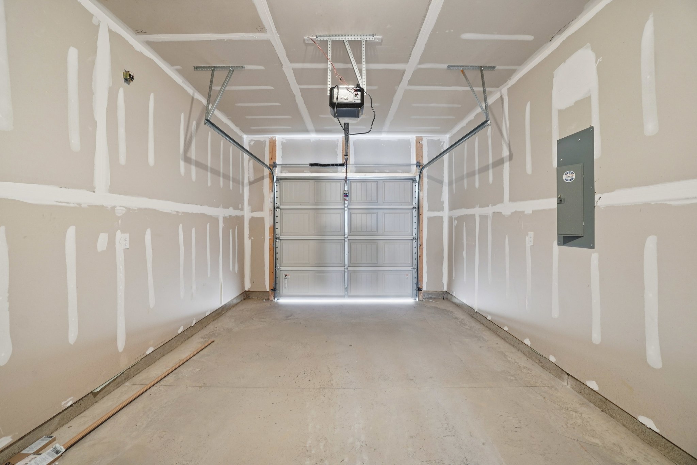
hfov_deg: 100.4
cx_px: 348
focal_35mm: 15
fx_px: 290
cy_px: 232
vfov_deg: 77.3
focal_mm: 10
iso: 400
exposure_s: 1/2.5
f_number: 8
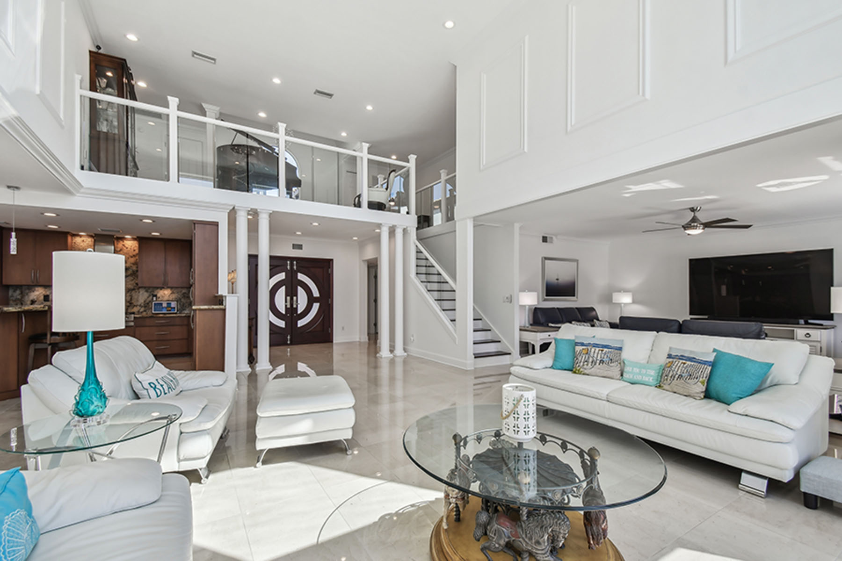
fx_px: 351
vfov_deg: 77.3
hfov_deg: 100.4
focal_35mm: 15
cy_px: 280
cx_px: 421
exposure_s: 1/125
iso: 100
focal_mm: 10
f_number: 7.1
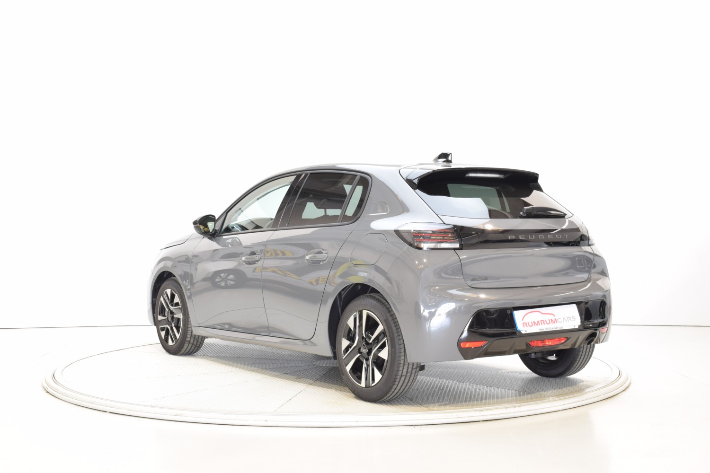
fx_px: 947
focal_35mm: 48
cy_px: 236
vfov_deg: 28.1
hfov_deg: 41.1
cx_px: 355
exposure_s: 1/1.6
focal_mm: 32
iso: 100
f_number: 11
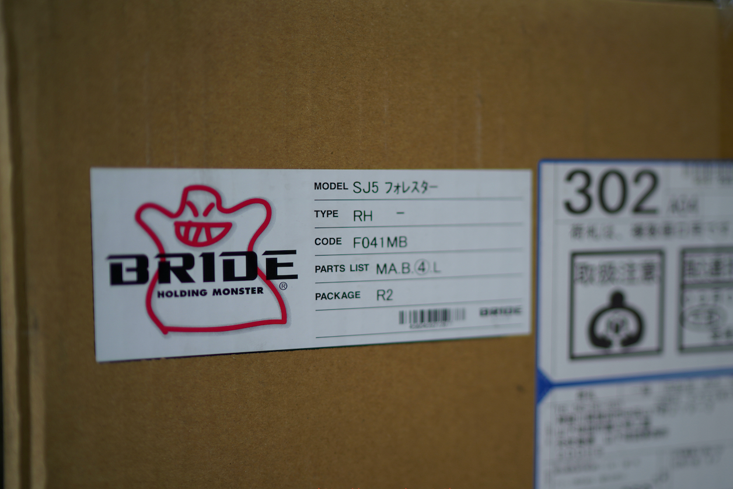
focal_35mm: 39
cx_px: 407
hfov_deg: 49.4
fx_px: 794
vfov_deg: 34.2
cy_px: 244
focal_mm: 35
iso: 100
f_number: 1.4
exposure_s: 1/100
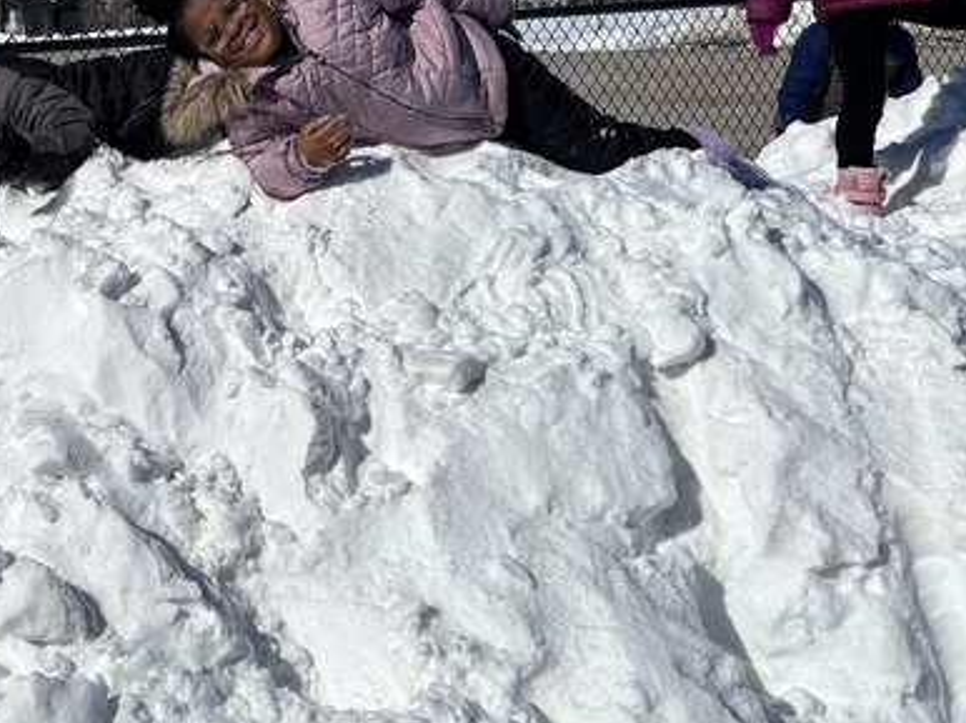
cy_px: 65
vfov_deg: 20.8
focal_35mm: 69
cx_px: -33
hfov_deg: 26.5
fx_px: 1924
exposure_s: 1/13889
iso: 50
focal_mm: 5.96
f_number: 1.6
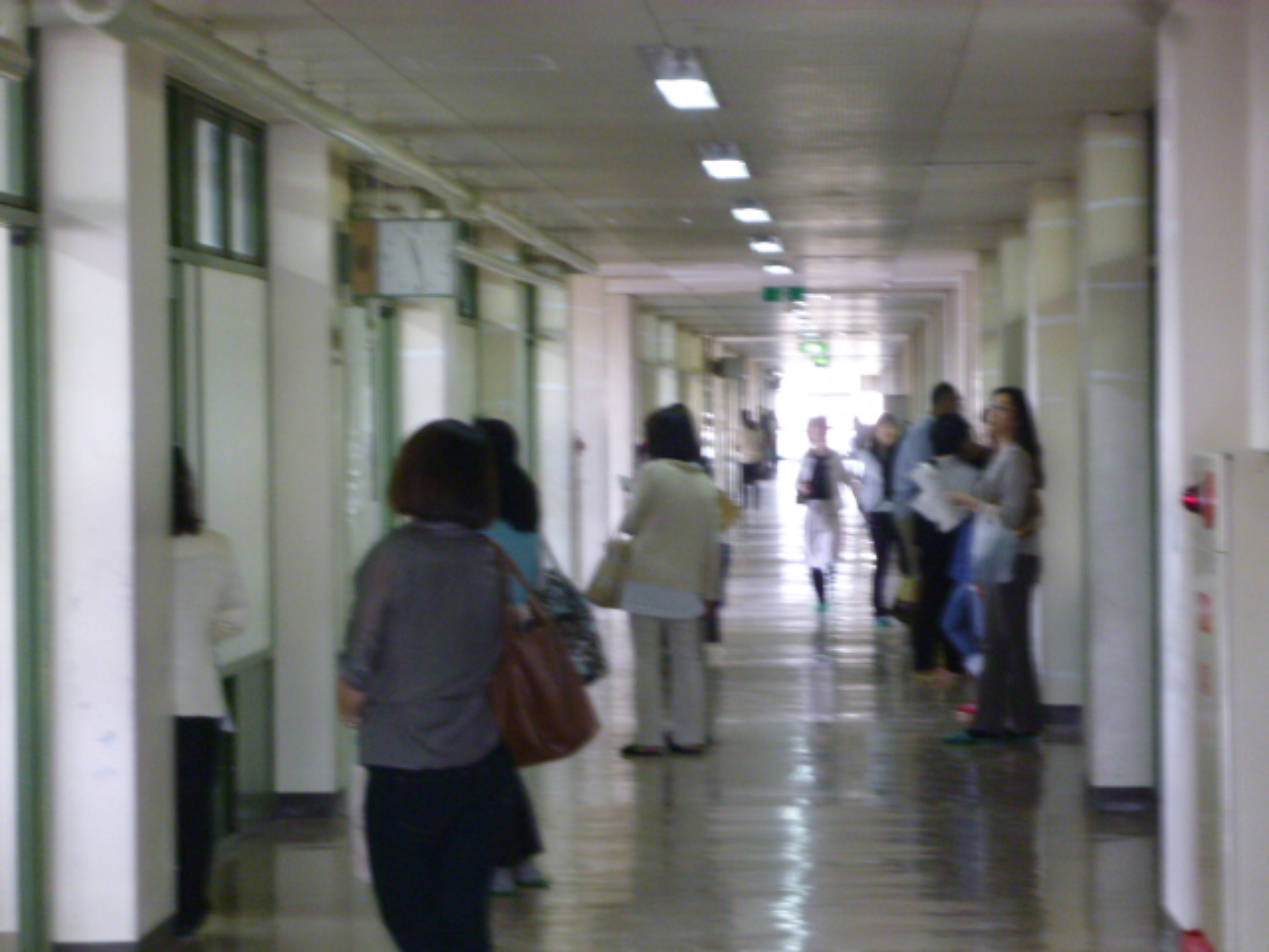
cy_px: 476
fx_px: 4399
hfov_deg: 16.4
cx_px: 634
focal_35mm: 120
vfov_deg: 12.3
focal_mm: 21.3
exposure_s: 1/10
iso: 400
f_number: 5.8
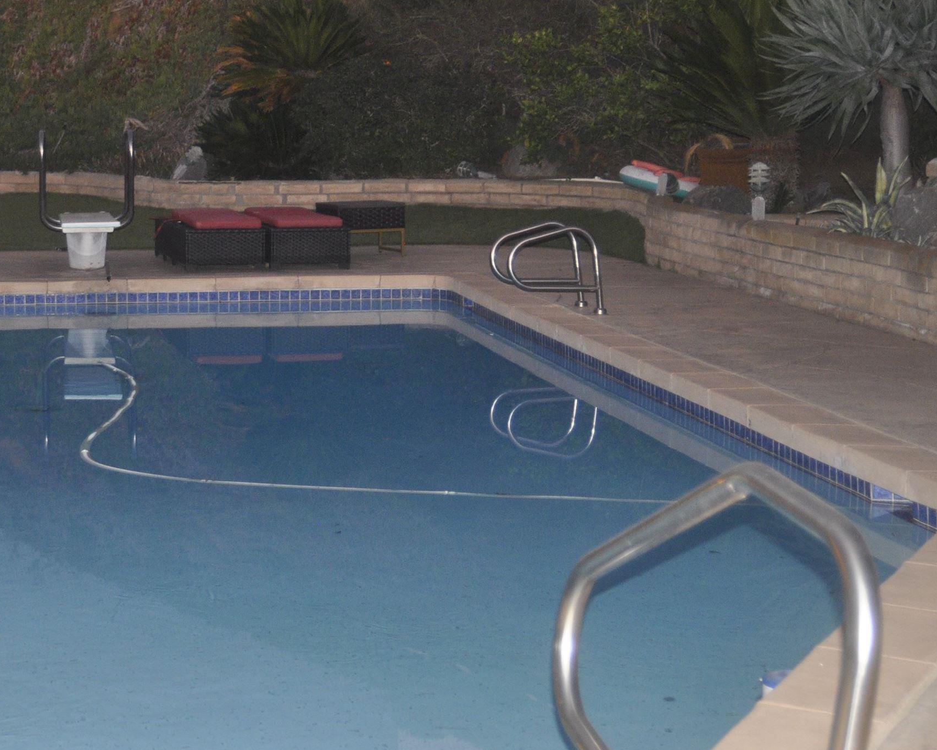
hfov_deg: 23.1
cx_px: 128
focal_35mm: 81
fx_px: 2246
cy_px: 358
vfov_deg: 18.9
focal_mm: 32
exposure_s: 1/60
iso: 800
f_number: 2.8
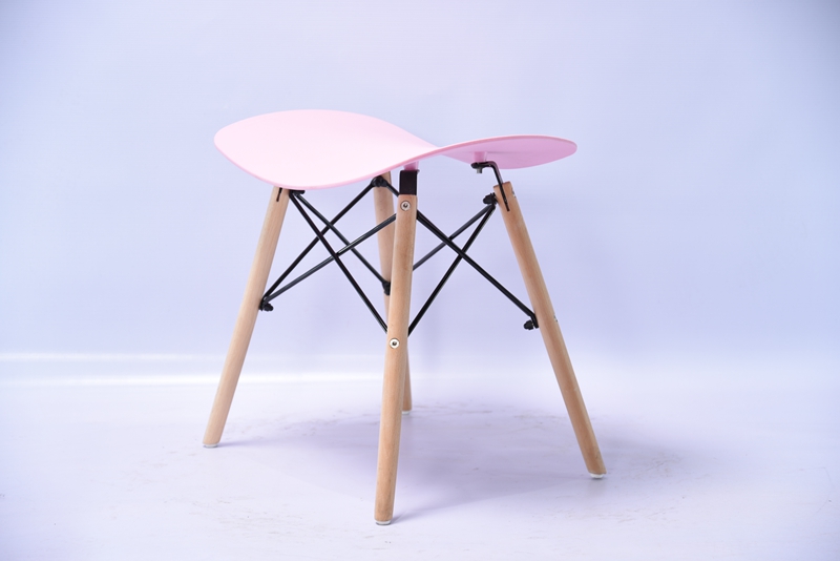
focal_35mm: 85
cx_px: 420
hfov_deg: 23.9
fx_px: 1984
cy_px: 280
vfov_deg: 16.1
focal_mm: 85
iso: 125
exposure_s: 1/50
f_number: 4.5
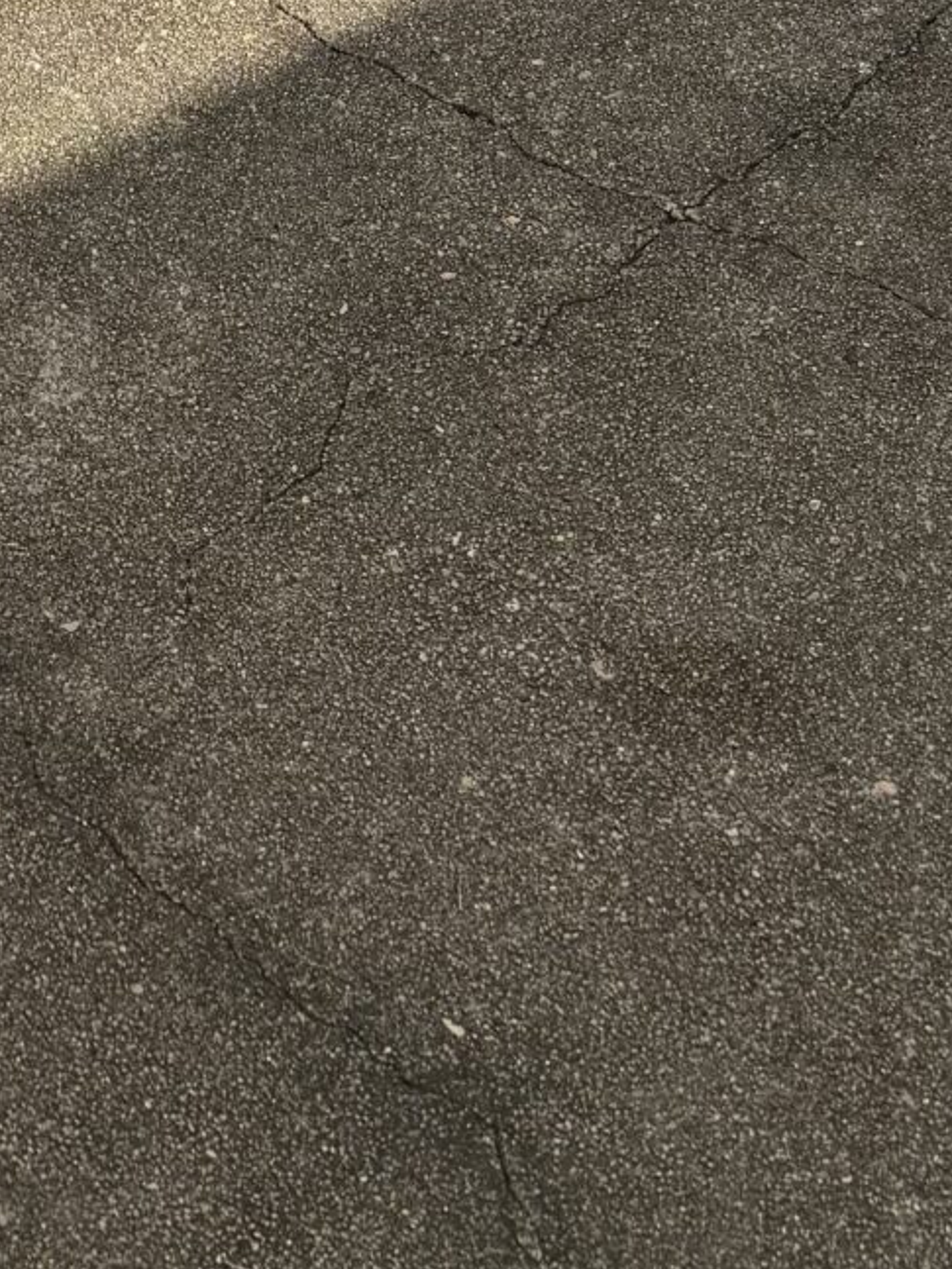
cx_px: 12
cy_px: -1232
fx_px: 3485
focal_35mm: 95
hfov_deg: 15.3
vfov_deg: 16.2
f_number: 1.78
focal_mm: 6.76
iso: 80
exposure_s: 1/4310
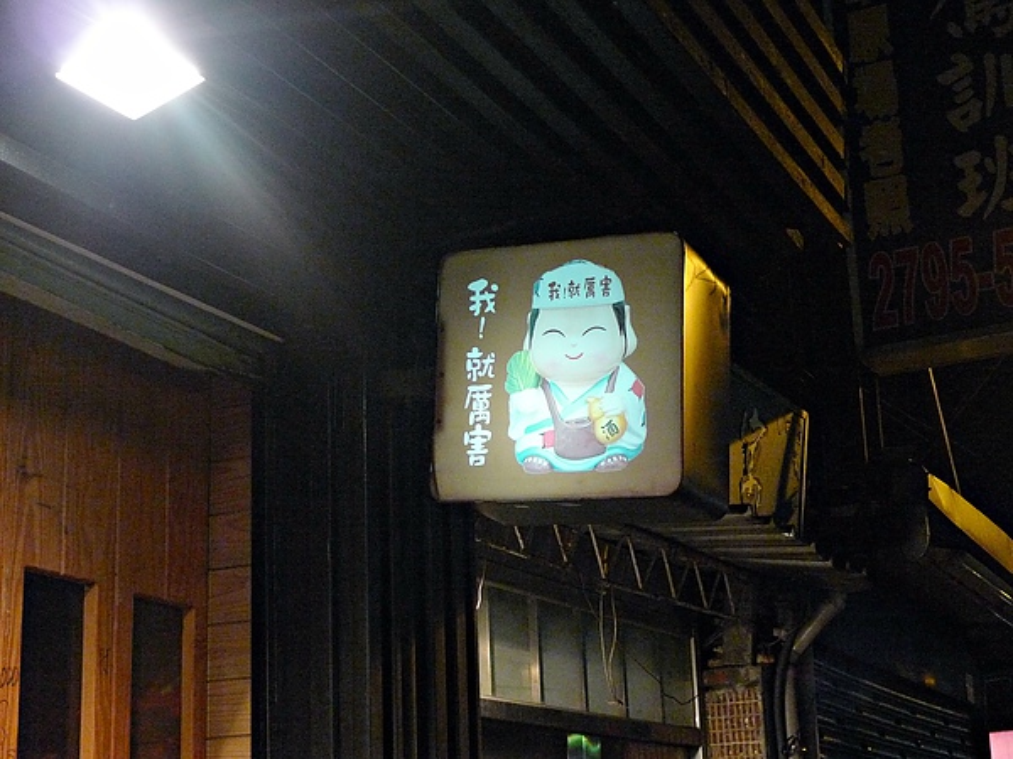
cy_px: 380
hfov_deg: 32.2
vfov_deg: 24.4
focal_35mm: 60
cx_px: 506
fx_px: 1756
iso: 800
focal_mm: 12.8
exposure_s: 1/50
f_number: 2.8
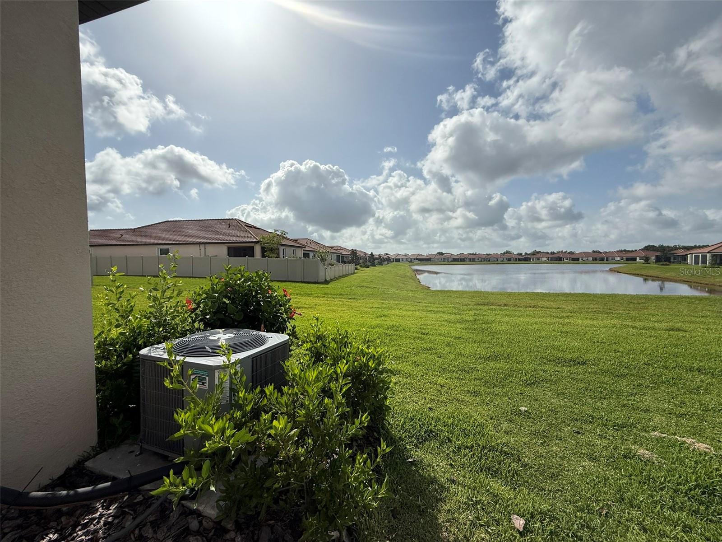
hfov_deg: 102.1
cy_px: 271
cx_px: 361
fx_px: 292
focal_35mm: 14
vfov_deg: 85.7
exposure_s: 1/6173
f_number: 2.2
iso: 50
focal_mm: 2.22
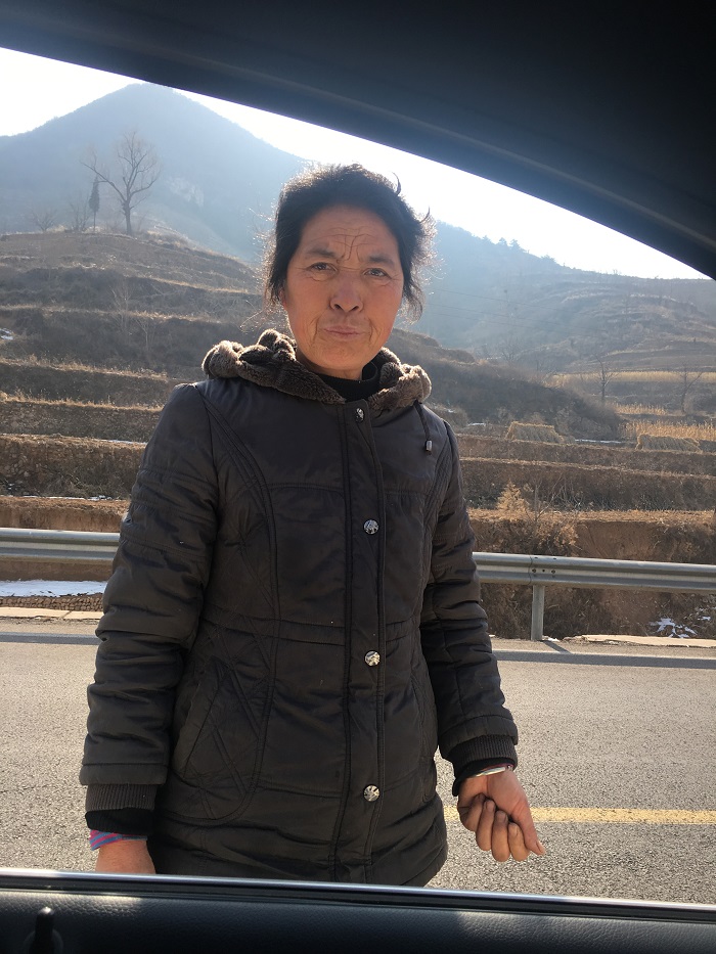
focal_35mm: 29
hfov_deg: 48.2
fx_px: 800
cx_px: 358
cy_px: 477
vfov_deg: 61.7
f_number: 2.2
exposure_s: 1/530
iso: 25
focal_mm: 4.15
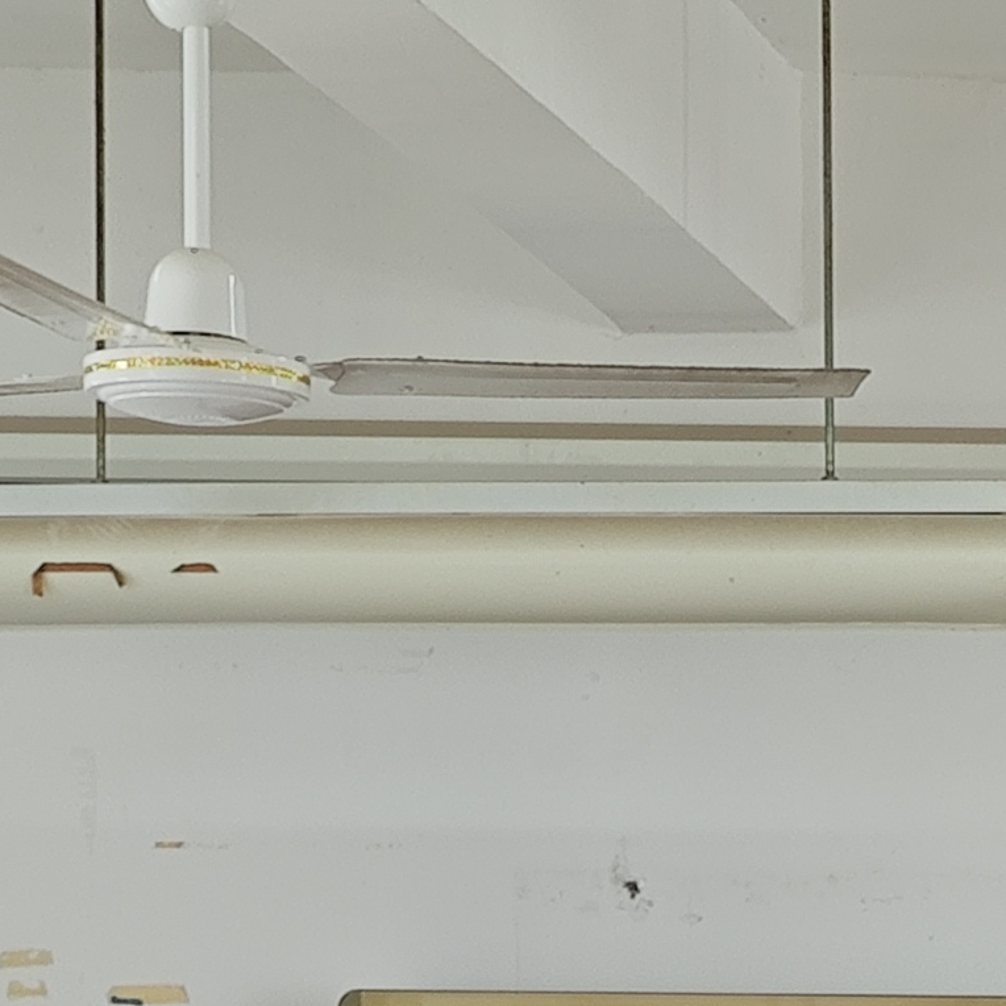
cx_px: 2156
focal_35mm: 218
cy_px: 1705
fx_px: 7168
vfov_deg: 7.8
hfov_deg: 7.6
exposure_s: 1/100
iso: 80
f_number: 1.42
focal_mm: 6.68
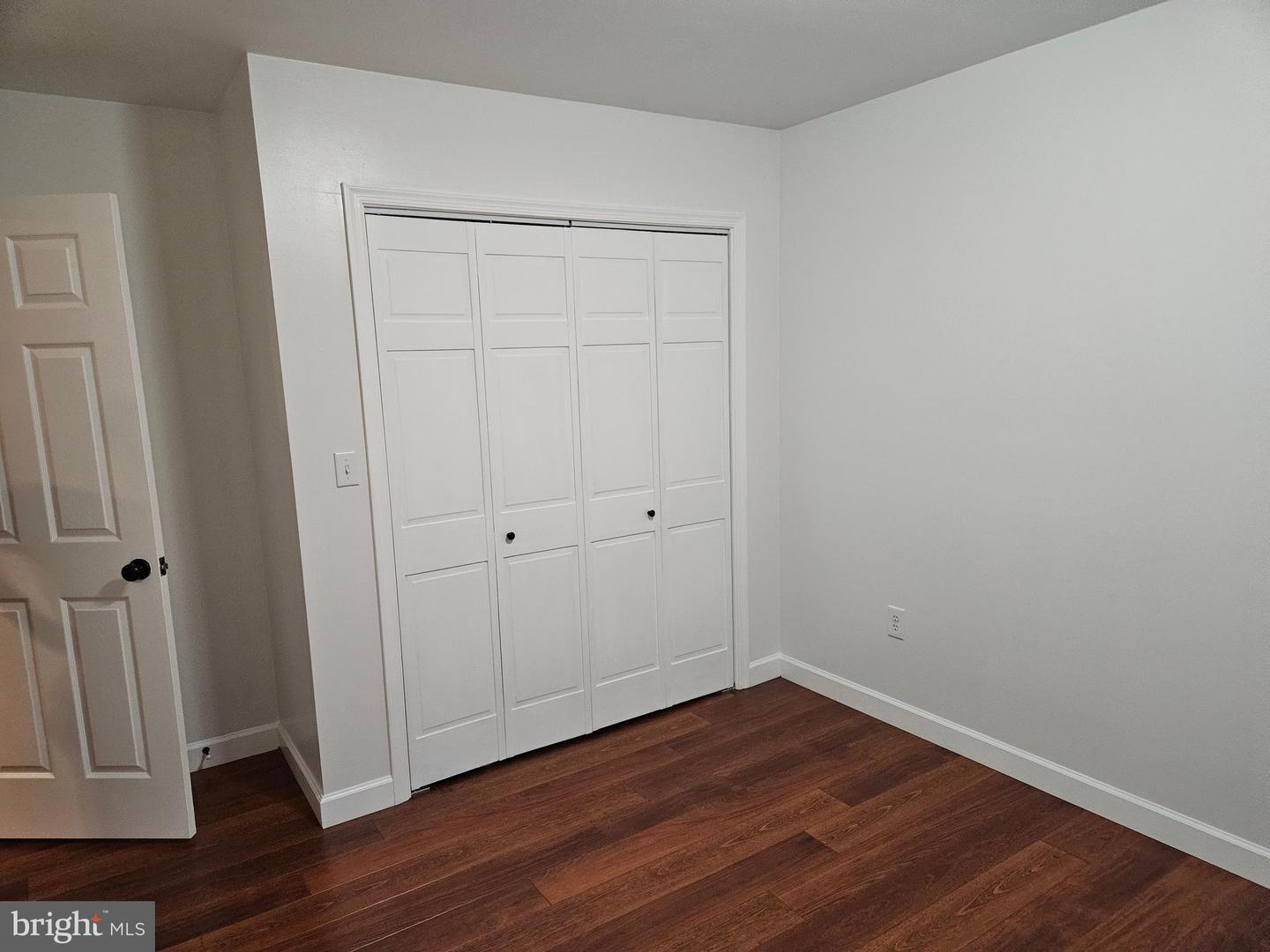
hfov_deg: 73.9
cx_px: 635
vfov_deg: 58.9
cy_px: 476
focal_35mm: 23
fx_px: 844
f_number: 1.8
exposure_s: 1/120
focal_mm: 5.4
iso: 1000
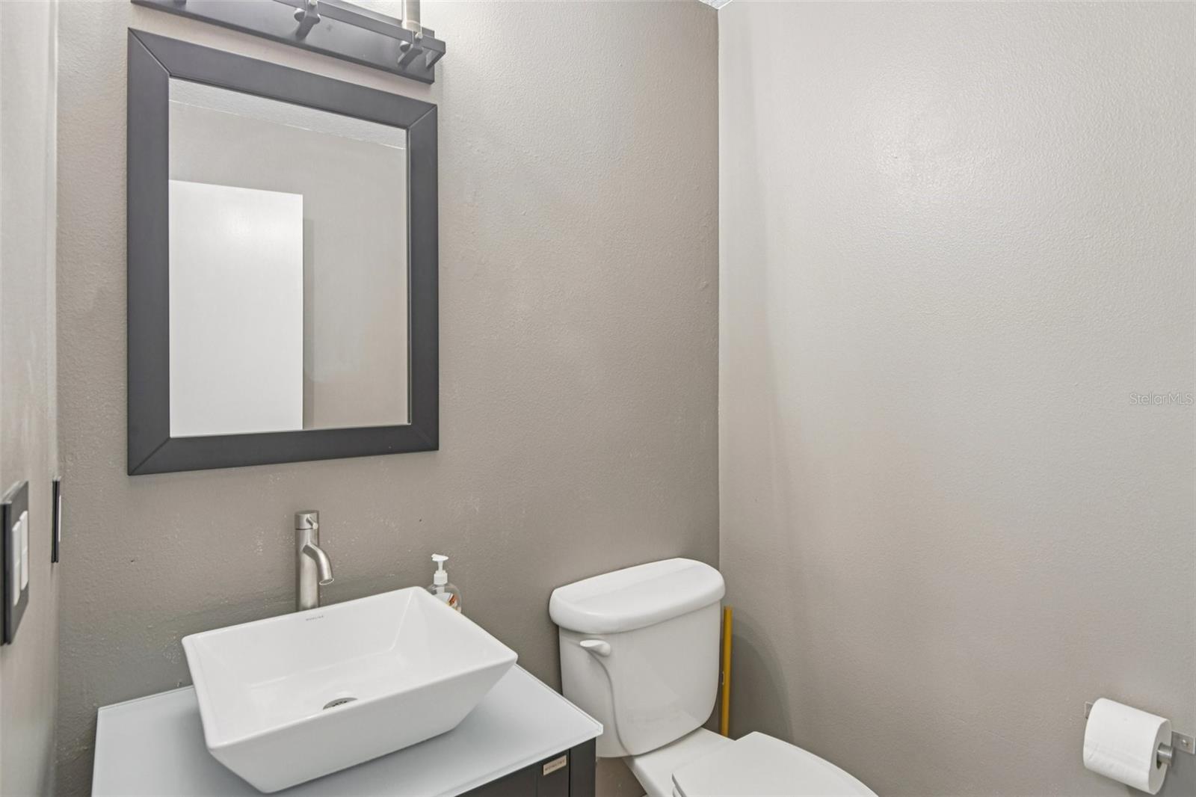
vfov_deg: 64.5
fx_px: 631
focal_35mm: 19
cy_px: 398
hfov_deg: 86.9
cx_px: 598
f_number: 8
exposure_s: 1/4
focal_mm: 19
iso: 400
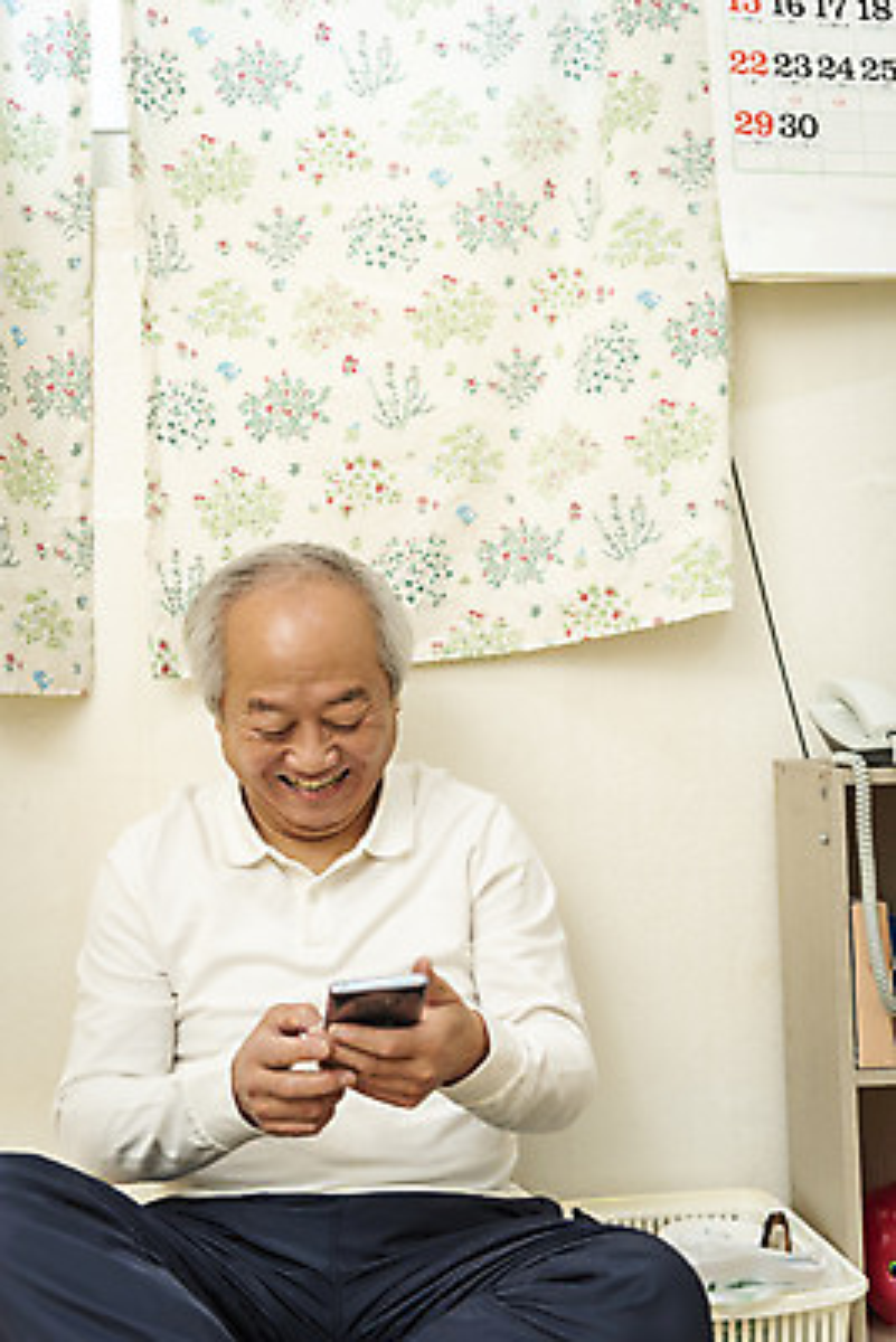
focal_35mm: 46
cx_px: 448
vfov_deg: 42.7
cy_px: 671
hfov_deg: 29.3
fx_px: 1716
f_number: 2.8
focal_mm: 46
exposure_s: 1/125
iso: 320
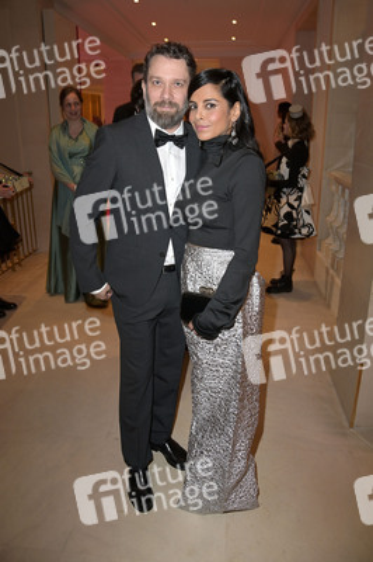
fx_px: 374
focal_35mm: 24
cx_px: 186
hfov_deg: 53.1
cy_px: 281
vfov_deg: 73.8
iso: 2000
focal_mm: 24
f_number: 5
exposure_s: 1/60
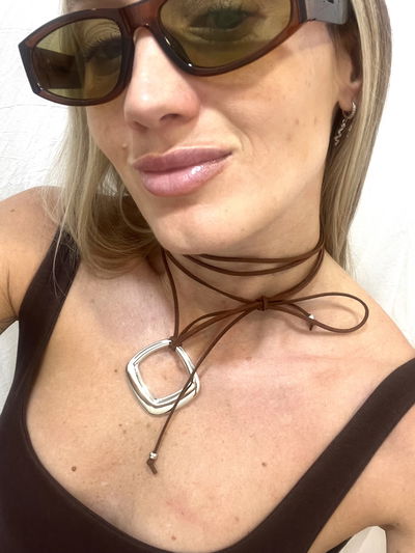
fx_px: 479
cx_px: 208
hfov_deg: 46.8
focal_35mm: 30
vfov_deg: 60.0
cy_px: 276
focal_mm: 2.71
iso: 160
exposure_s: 1/50
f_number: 2.2
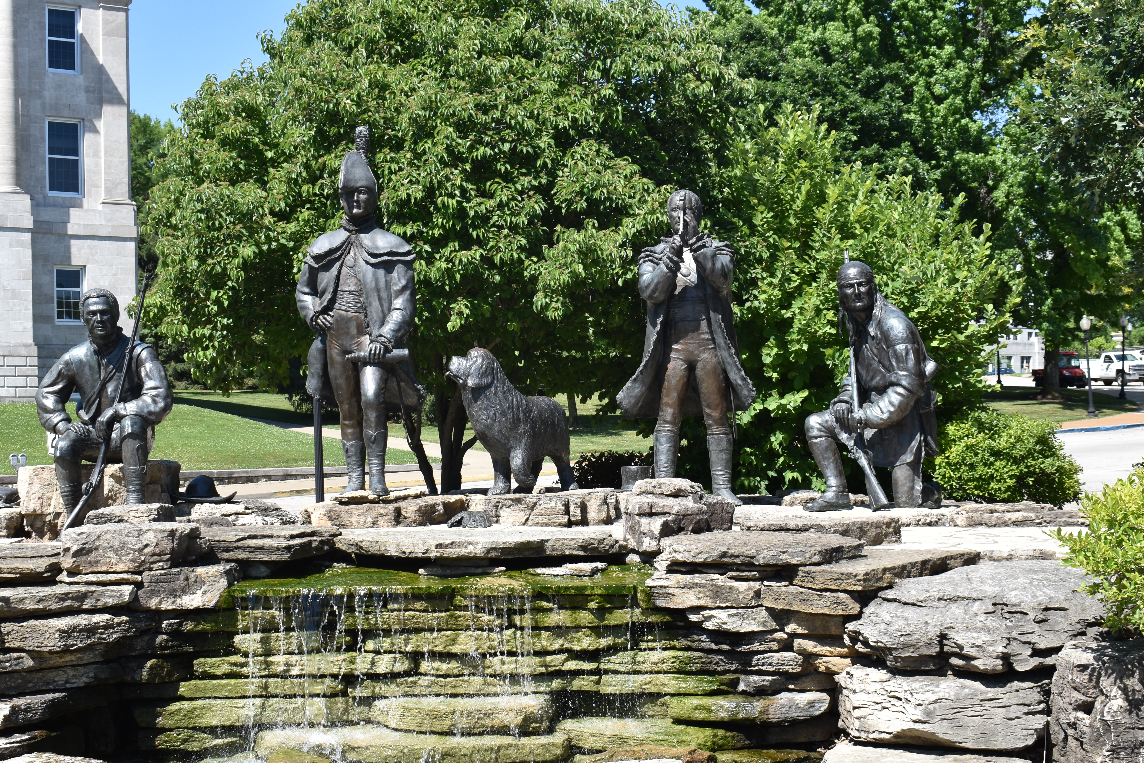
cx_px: 560
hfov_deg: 35.9
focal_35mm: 56
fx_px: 1767
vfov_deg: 24.3
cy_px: 437
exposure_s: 1/250
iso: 125
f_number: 8
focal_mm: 31
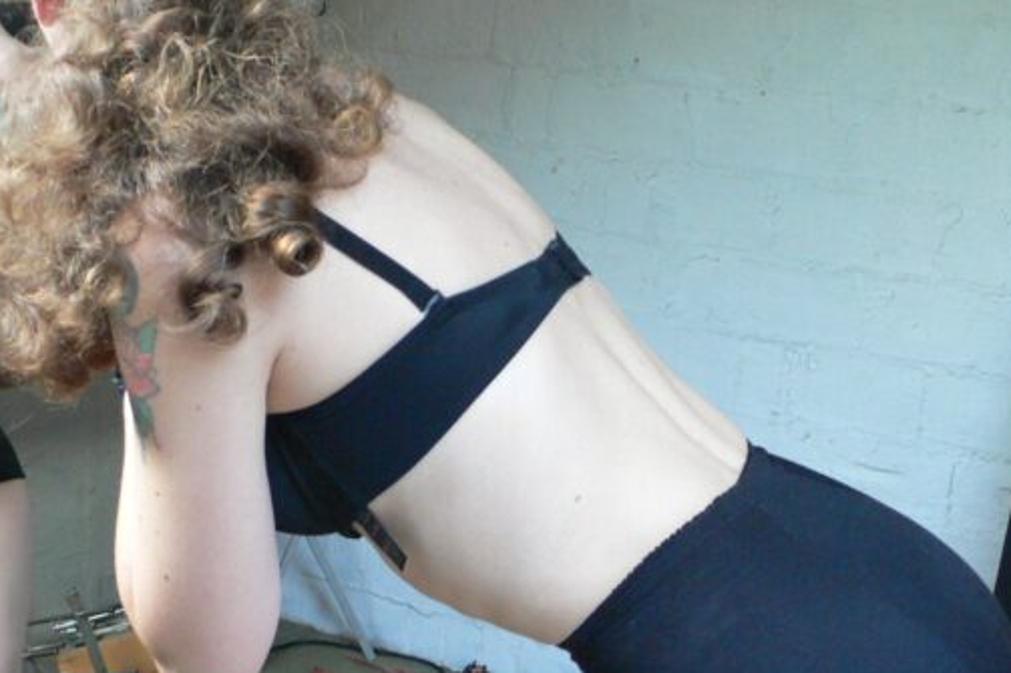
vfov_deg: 24.9
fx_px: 1516
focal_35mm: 54
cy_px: 466
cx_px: 494
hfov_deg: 36.9
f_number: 2.8
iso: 200
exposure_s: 1/25
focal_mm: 6.3
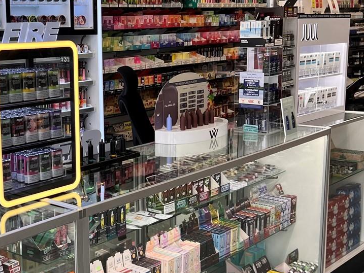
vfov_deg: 25.2
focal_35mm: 58
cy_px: 148
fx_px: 610
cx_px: 72
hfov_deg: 32.3
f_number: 1.5
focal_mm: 5.7
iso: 40
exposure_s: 1/202
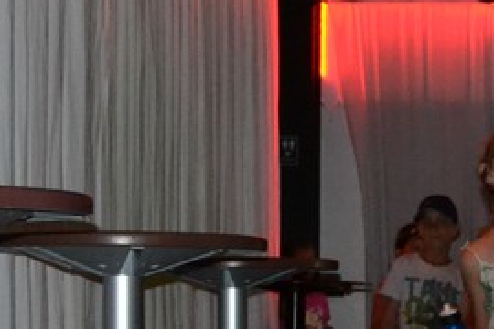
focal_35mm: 148
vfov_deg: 9.2
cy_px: 339
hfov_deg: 13.4
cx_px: 644
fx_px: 2031
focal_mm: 26
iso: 3200
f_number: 4.2
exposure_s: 1/60
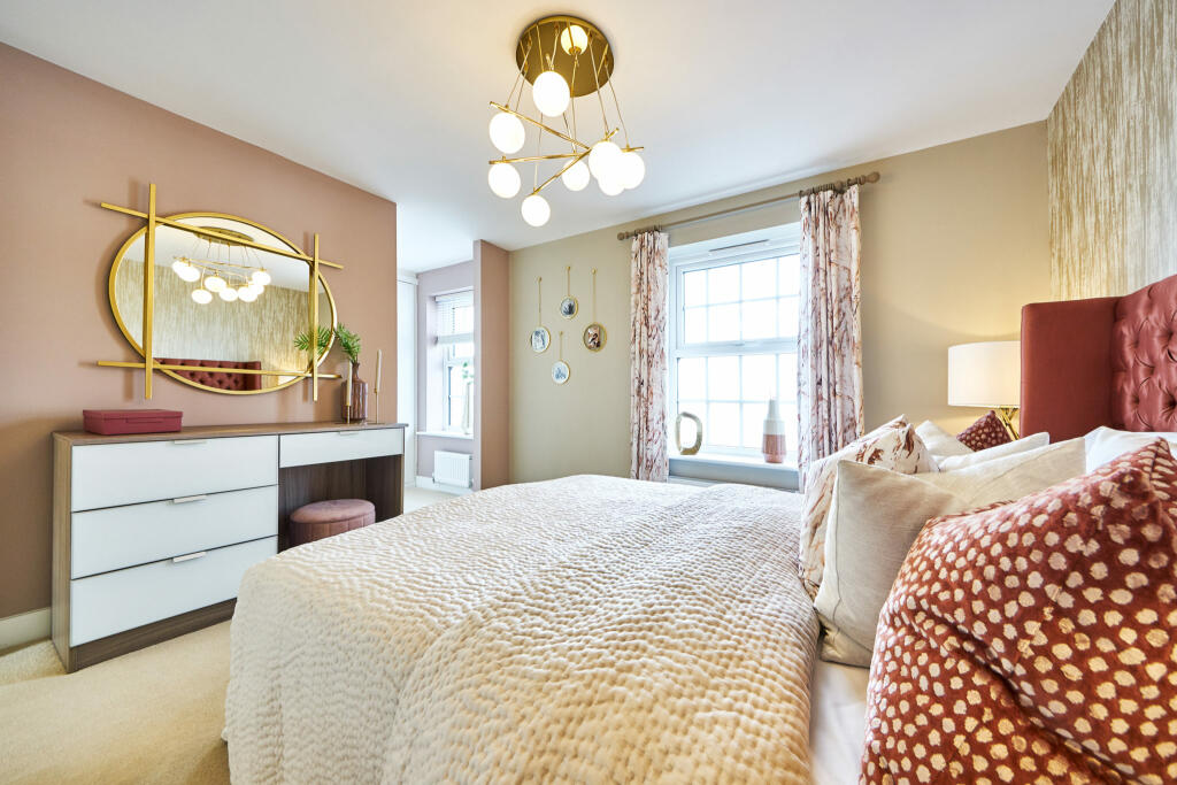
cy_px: 392
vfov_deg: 90.0
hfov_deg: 112.6
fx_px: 392
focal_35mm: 12
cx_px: 588
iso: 200
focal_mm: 8
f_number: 7.1
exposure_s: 1/10
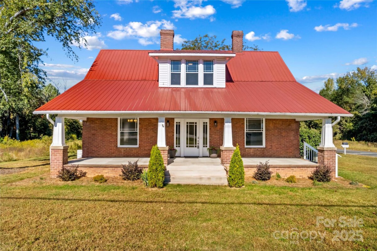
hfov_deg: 78.6
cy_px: 126
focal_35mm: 22
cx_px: 188
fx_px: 230
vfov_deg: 57.2
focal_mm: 8.38
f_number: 2.8
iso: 150
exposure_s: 1/1500
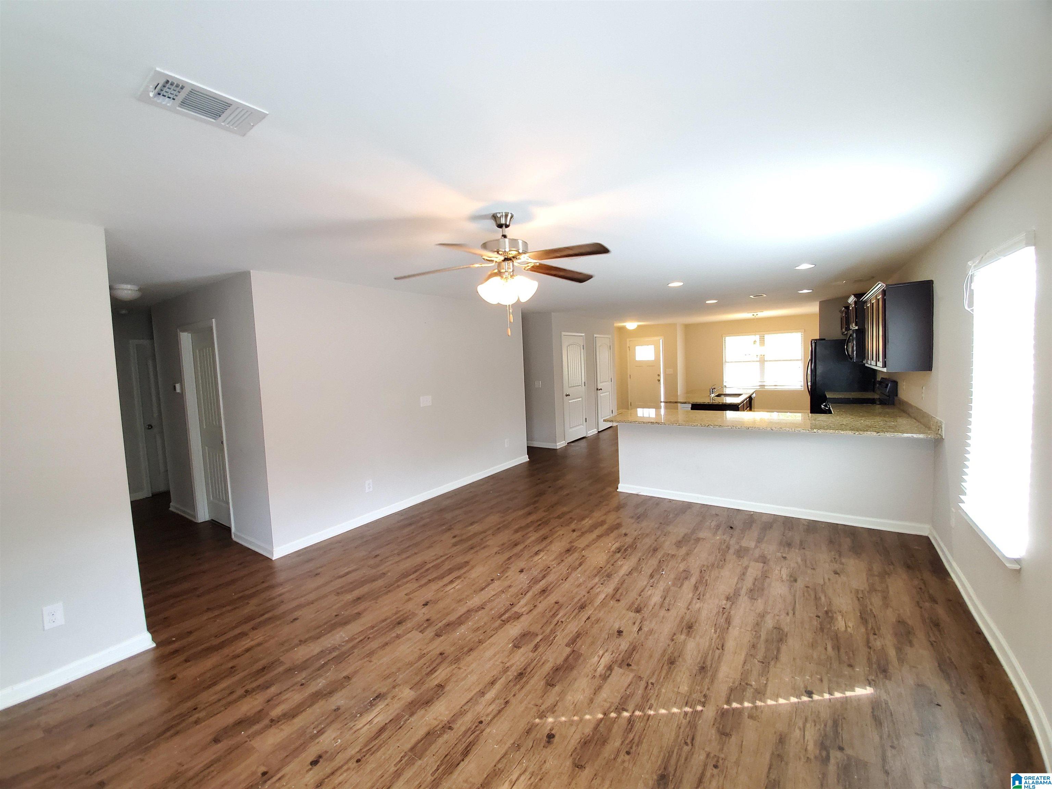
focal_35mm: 13
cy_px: 394
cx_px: 526
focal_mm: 1.8
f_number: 2.2
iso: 400
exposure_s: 1/59
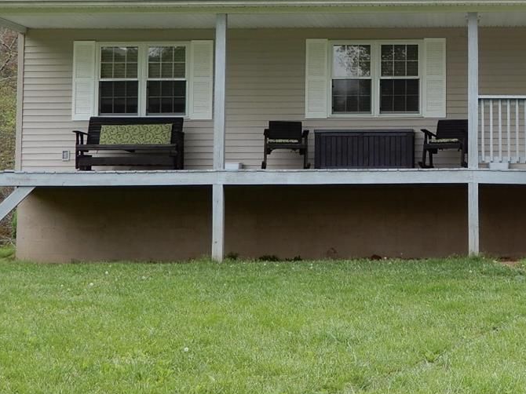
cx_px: 462
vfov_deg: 15.5
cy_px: 39
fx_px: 1428
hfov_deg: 20.5
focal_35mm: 94
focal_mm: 7.5
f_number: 4
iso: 80
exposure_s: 1/200
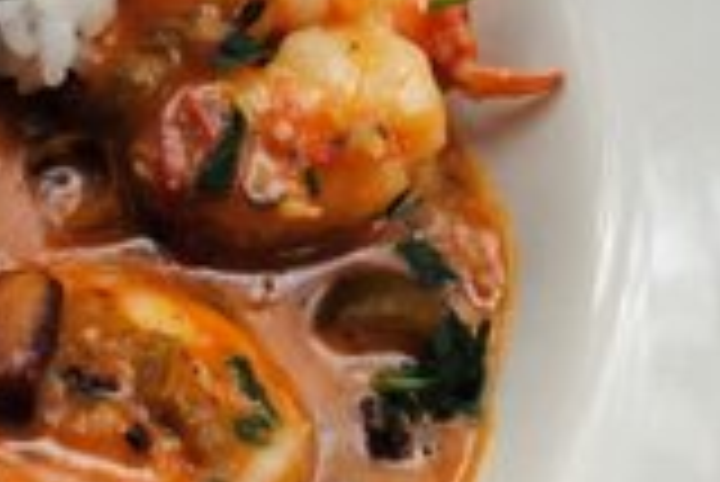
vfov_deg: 11.4
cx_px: -315
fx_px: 2402
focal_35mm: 120
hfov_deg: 15.8
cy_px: 241
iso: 200
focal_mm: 20
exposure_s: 1/80
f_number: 4.5
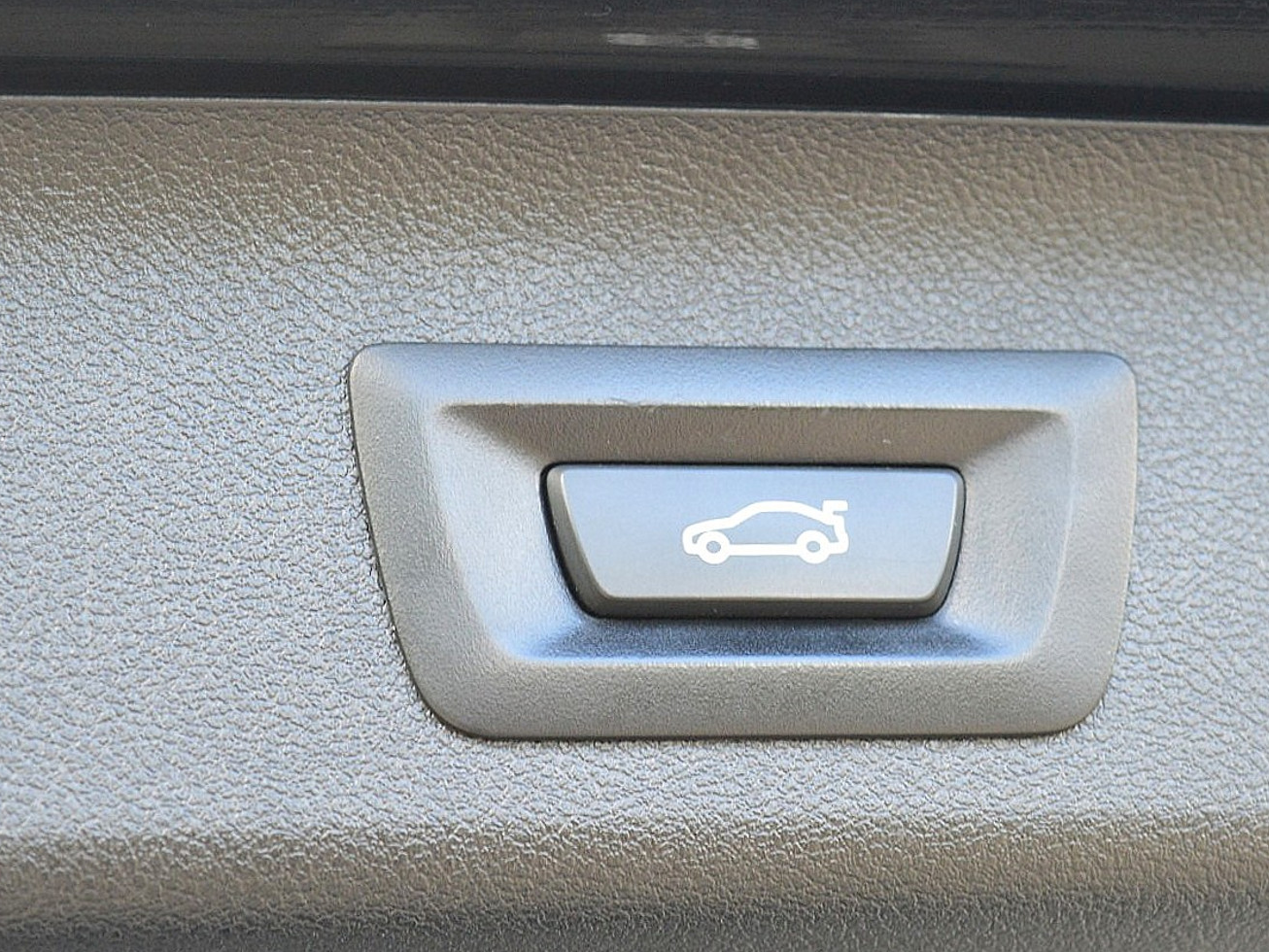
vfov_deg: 14.0
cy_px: 527
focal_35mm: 106
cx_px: 737
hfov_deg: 18.5
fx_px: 3887
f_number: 6.3
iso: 800
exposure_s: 1/60
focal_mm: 50
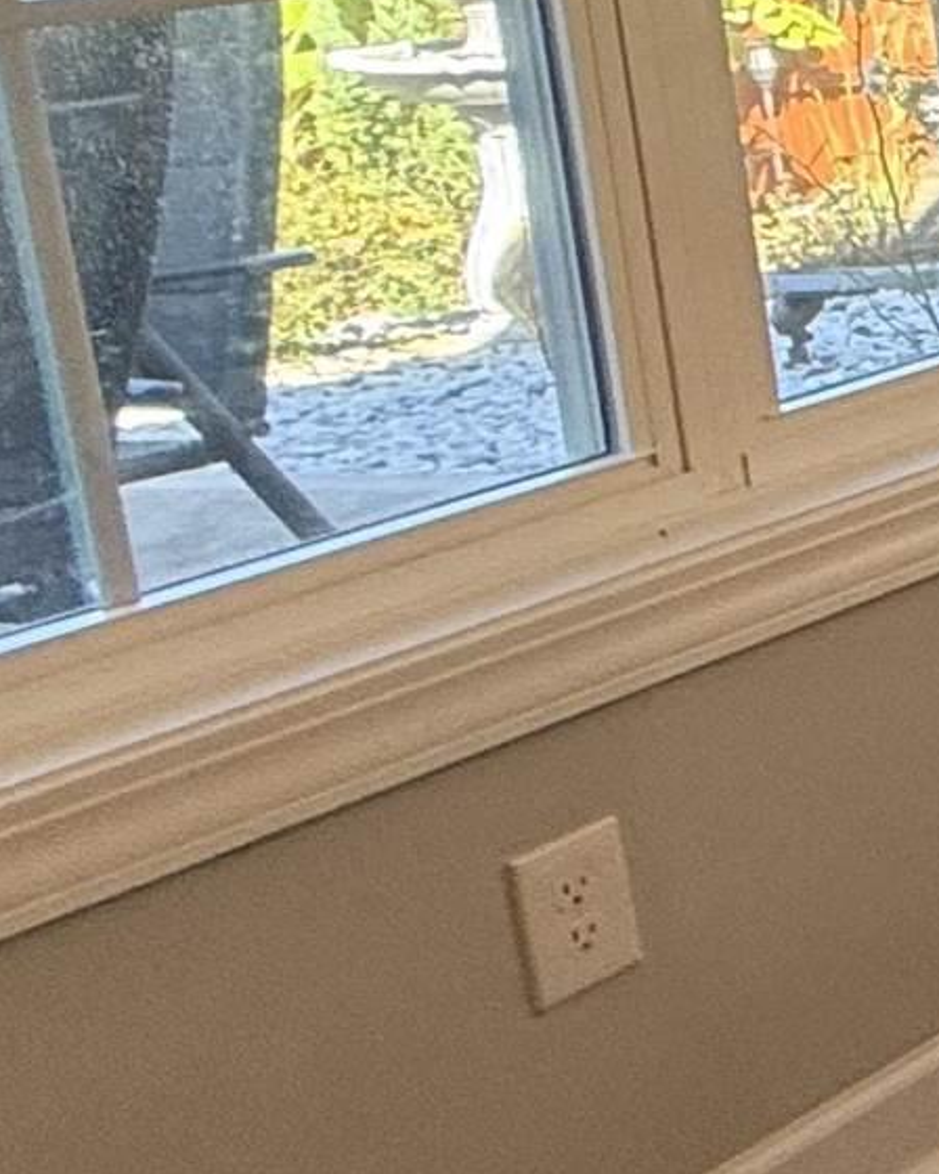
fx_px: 2605
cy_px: 38
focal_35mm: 75
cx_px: 3083
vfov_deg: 24.4
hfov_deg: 10.3
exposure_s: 1/120
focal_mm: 2.22
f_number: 2.2
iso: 125
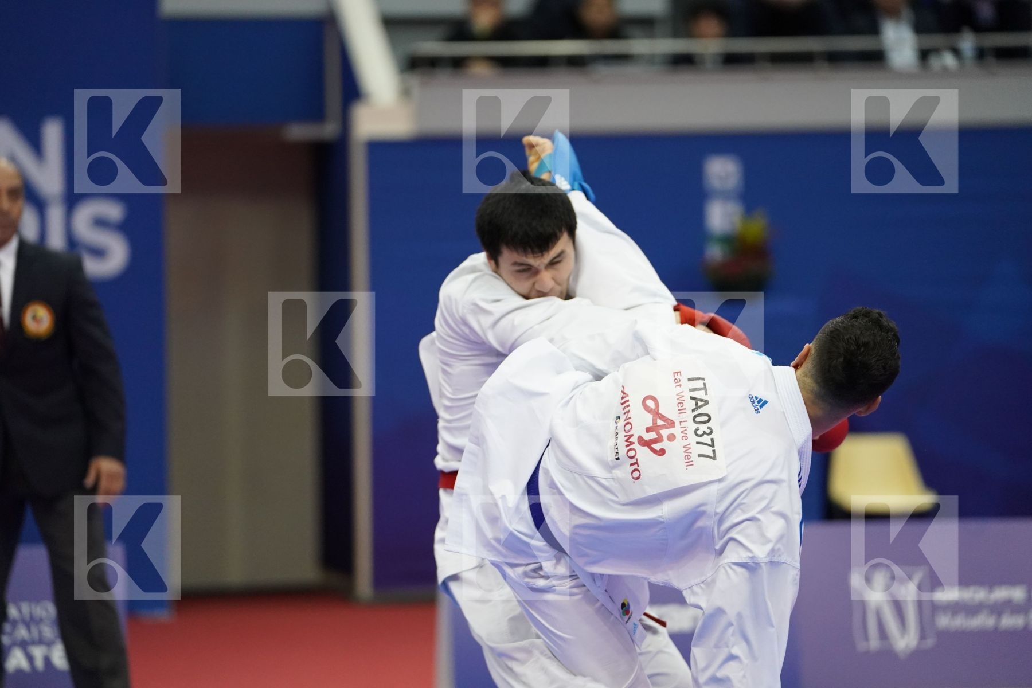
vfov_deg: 8.4
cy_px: 344
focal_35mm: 164
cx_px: 516
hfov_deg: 12.5
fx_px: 4701
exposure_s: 1/1000
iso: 4000
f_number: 2.8
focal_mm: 164
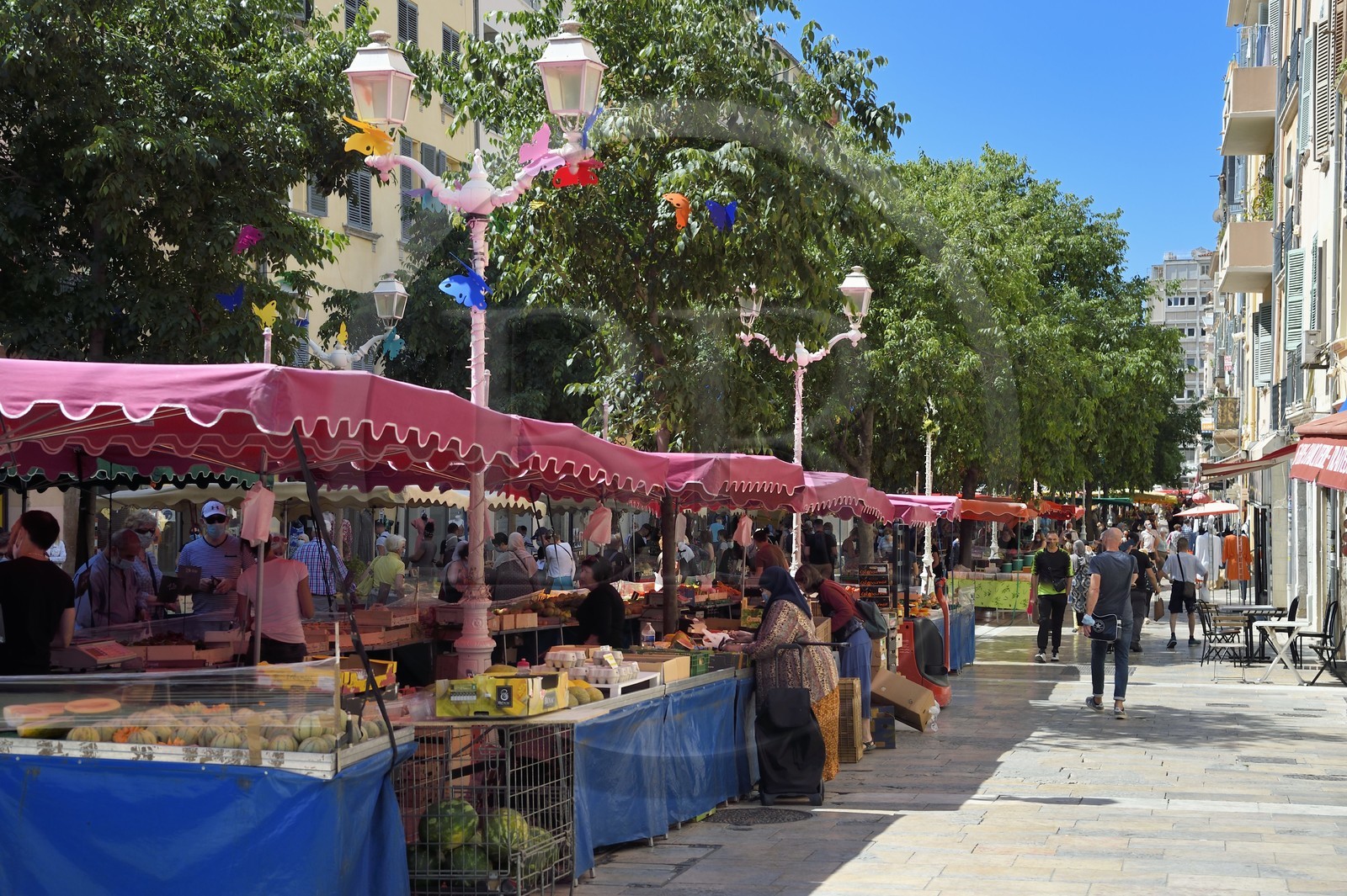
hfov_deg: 38.2
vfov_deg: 26.0
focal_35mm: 52
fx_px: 1945
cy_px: 448
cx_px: 674
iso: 200
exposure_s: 1/640
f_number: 7.1
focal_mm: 52
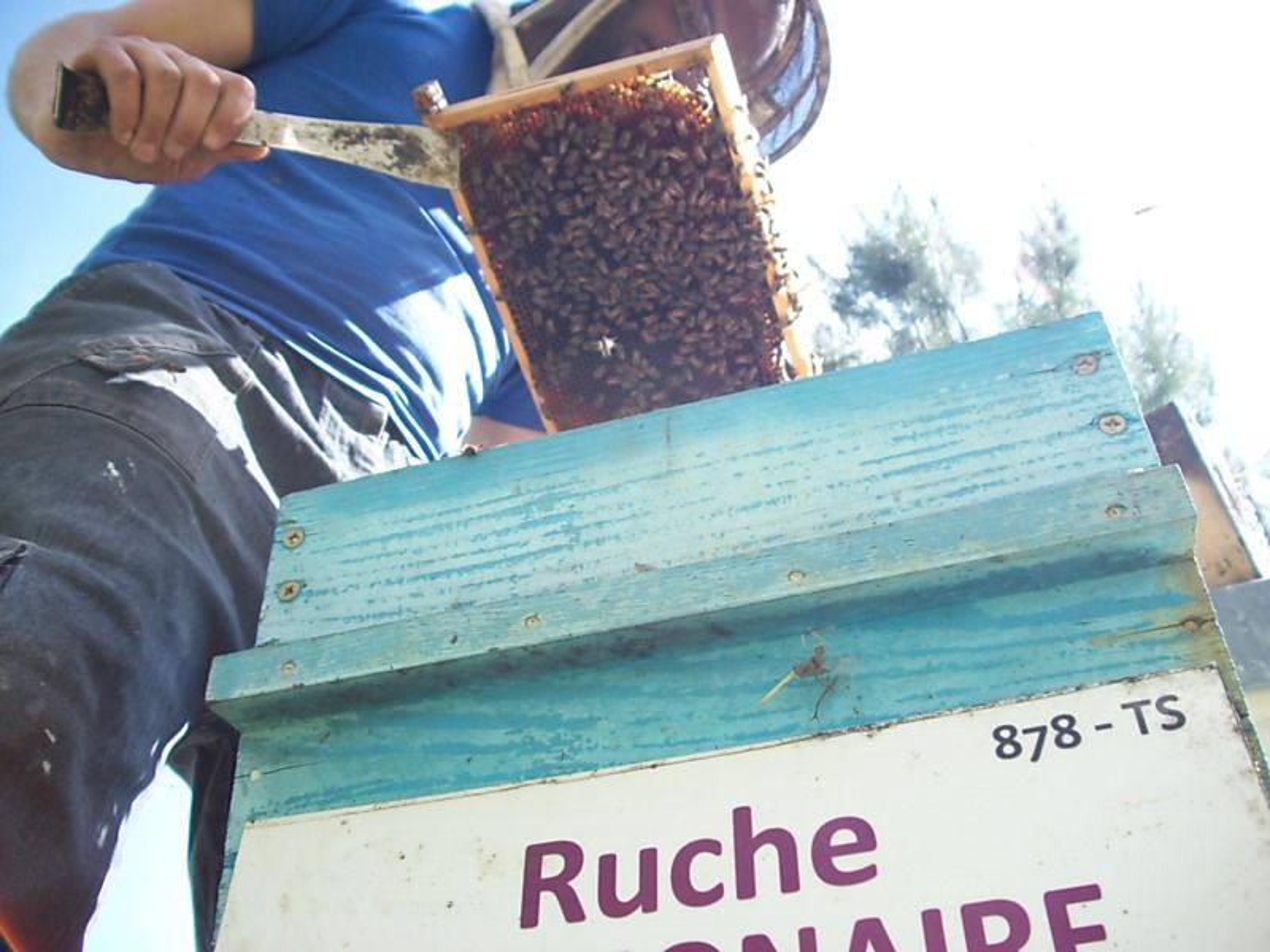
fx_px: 1174
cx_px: 635
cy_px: 476
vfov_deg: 44.2
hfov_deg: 56.8
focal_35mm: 32
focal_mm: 5.7
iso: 80
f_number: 2.9
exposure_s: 1/250
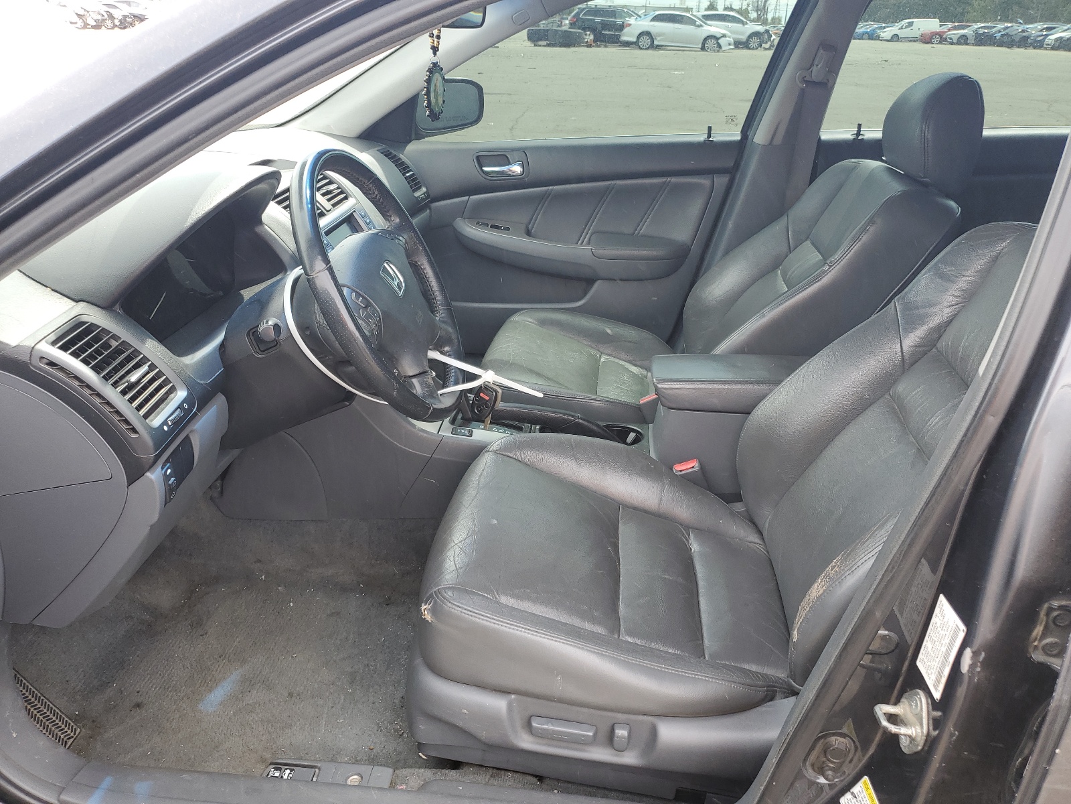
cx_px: 536
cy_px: 402
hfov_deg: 67.3
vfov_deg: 53.1
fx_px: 804
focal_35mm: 26
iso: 50
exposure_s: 1/278
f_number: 1.5
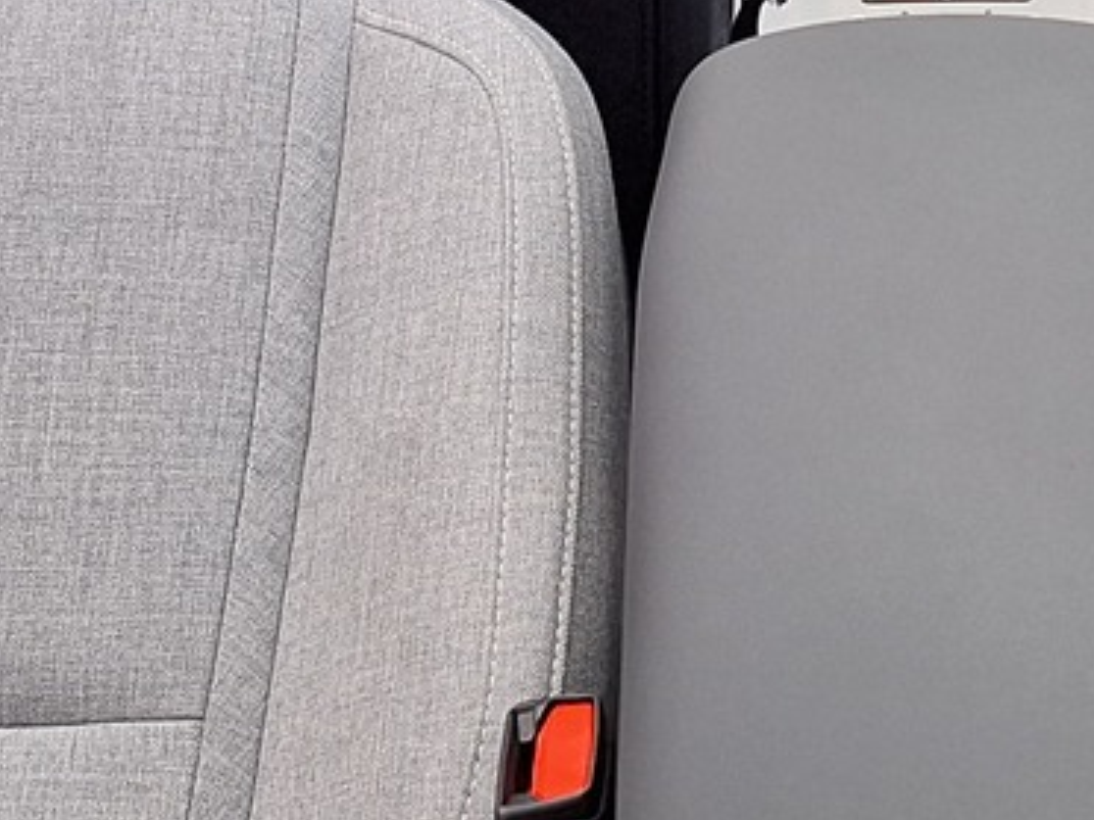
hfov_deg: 19.8
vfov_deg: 12.8
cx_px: 741
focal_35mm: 99
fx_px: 3129
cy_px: -891
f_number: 1.8
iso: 64
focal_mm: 5.54
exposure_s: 1/50
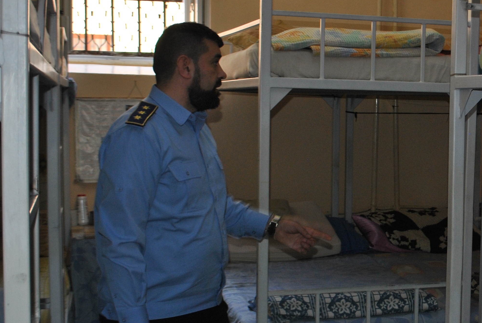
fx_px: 938
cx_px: 409
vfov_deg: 19.5
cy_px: 193
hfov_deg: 28.0
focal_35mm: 70
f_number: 4
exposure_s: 1/60
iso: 200
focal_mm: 24
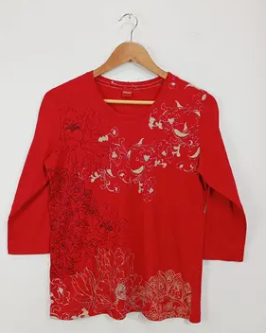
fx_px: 305
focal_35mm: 31
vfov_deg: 57.2
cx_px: 125
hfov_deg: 47.0
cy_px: 160
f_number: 1.8
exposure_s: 1/100
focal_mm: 4.22
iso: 94
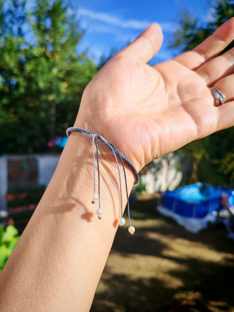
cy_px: 156
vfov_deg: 65.3
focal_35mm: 27
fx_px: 243
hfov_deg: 51.4
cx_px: 117
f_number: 1.95
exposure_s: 1/1600
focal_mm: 5.52
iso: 50
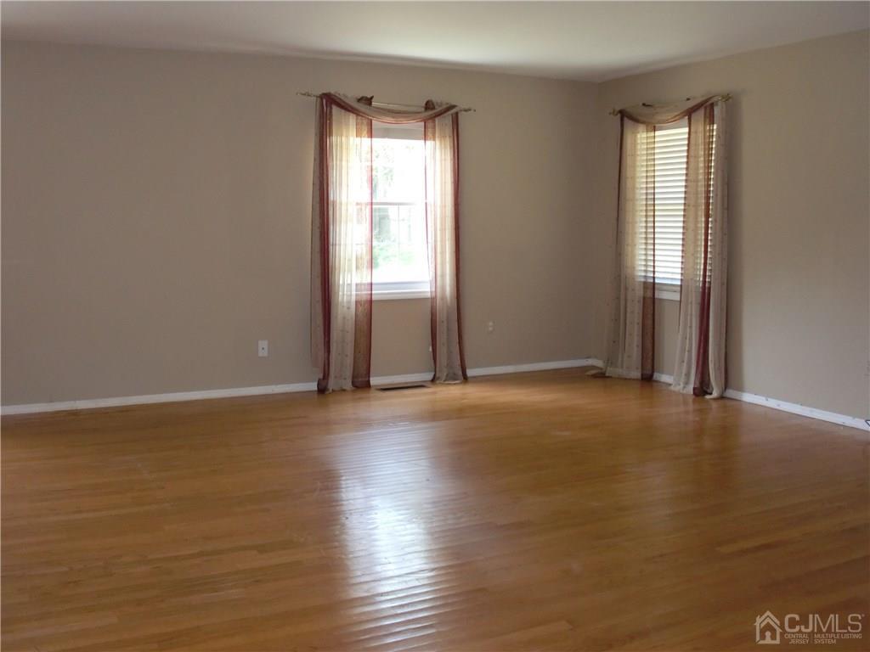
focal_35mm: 36
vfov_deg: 39.7
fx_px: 905
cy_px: 326
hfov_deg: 51.4
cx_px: 435
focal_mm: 6.3
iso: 320
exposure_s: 1/60
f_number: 2.8
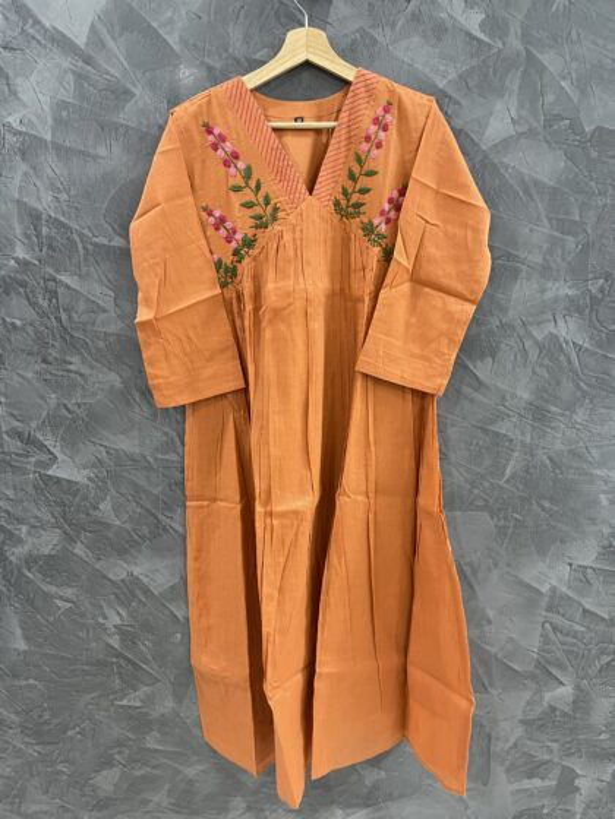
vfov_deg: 69.4
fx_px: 592
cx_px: 308
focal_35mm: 25
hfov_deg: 54.9
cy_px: 410
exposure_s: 1/50
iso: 200
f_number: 1.6
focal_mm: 5.1
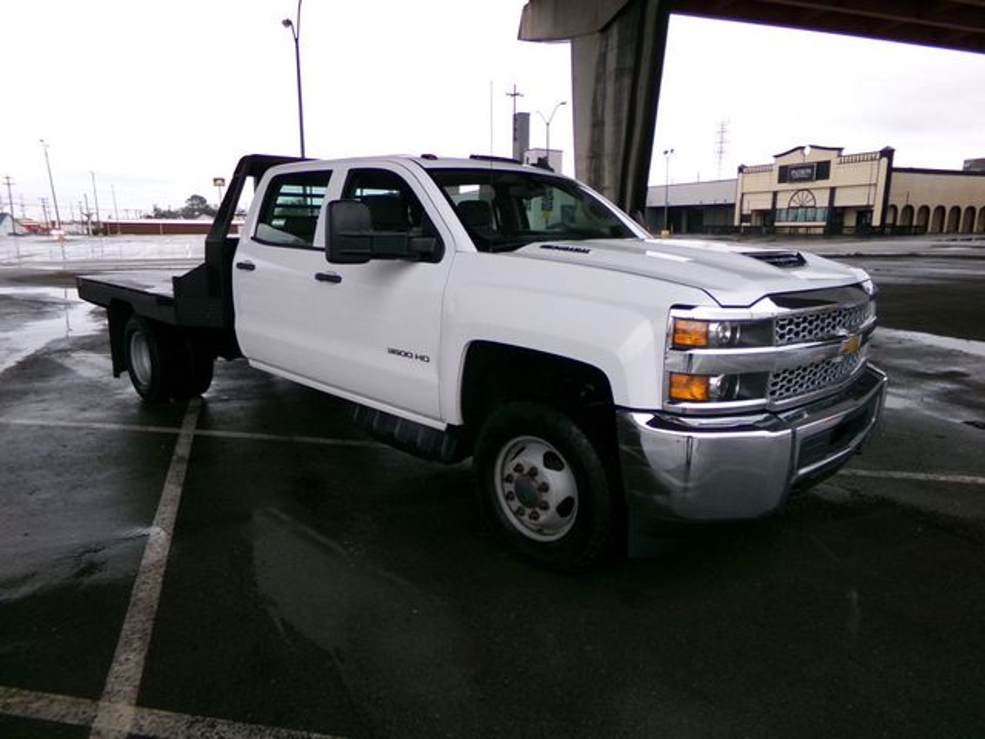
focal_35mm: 24
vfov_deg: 56.8
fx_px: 683
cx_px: 492
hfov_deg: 71.6
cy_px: 370
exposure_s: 1/60
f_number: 3.7
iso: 394
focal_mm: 4.3
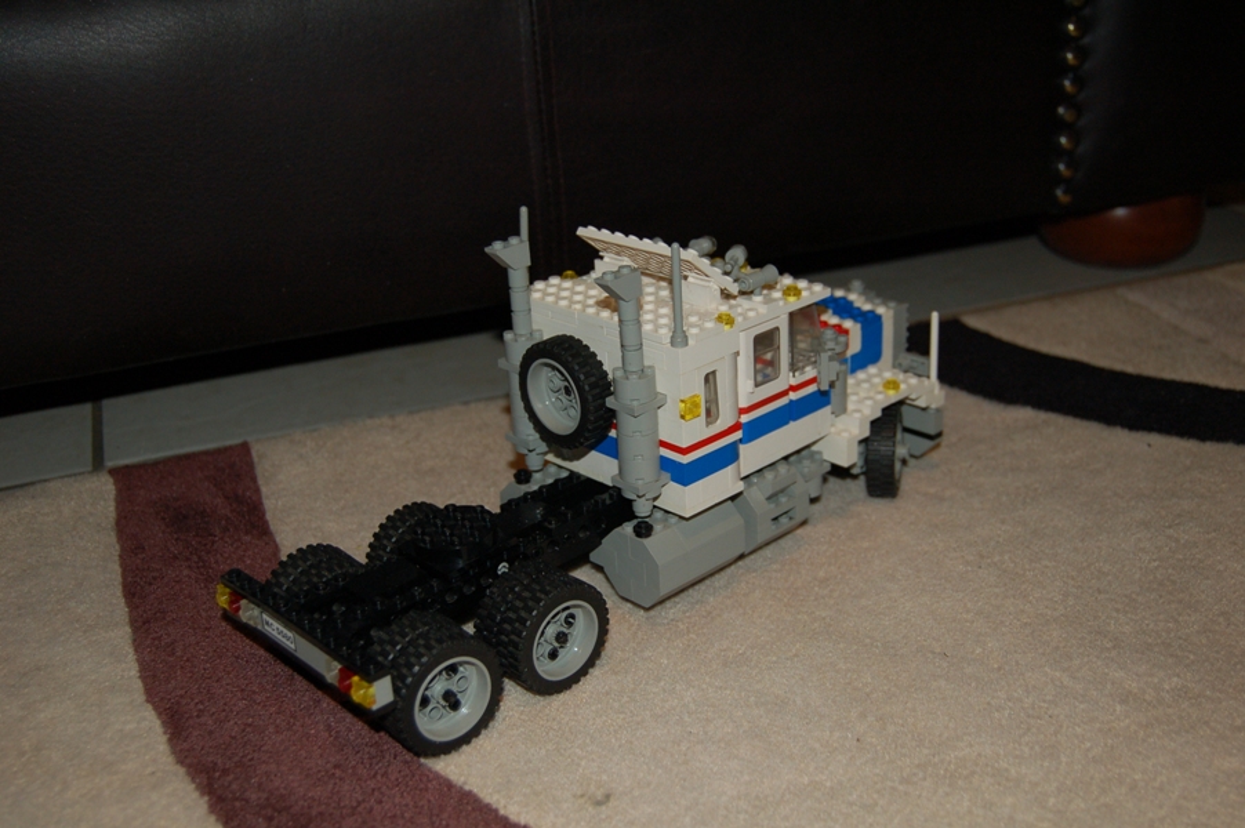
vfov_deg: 34.2
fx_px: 1348
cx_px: 622
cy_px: 414
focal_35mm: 39
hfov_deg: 49.6
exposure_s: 1/60
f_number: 4.2
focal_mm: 26
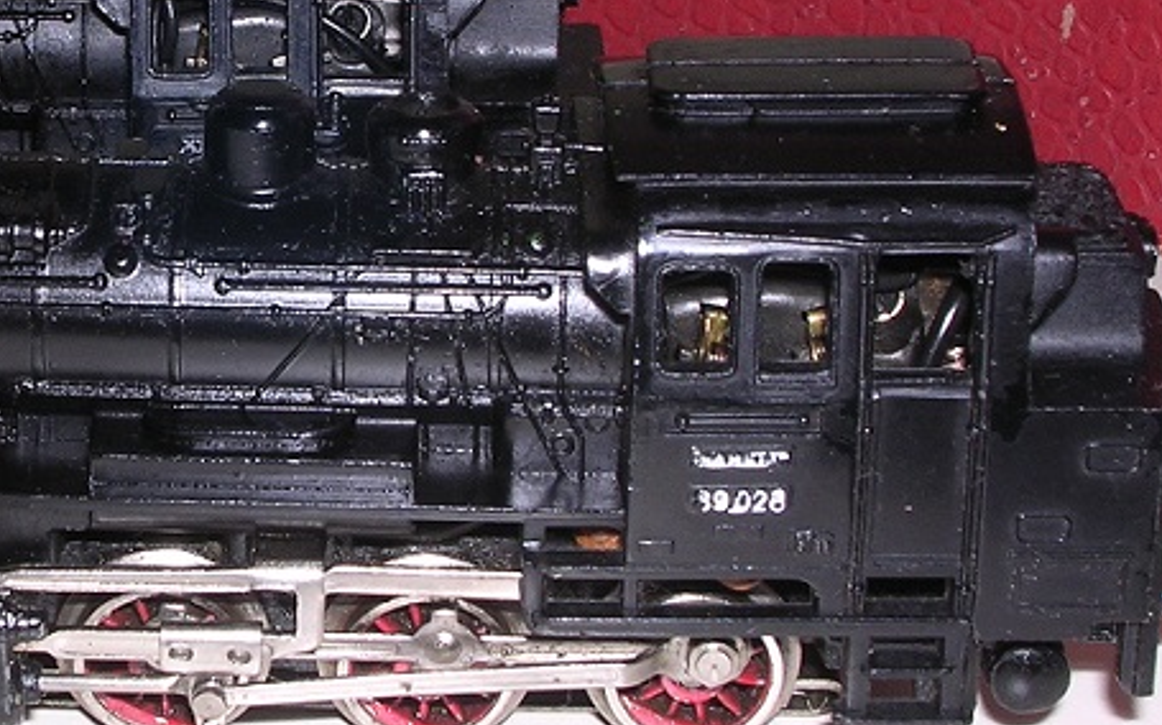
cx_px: 204
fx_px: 3387
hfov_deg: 19.2
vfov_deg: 12.2
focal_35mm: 107
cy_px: 228
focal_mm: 8.5
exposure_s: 1/60.1
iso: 100
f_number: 6.6
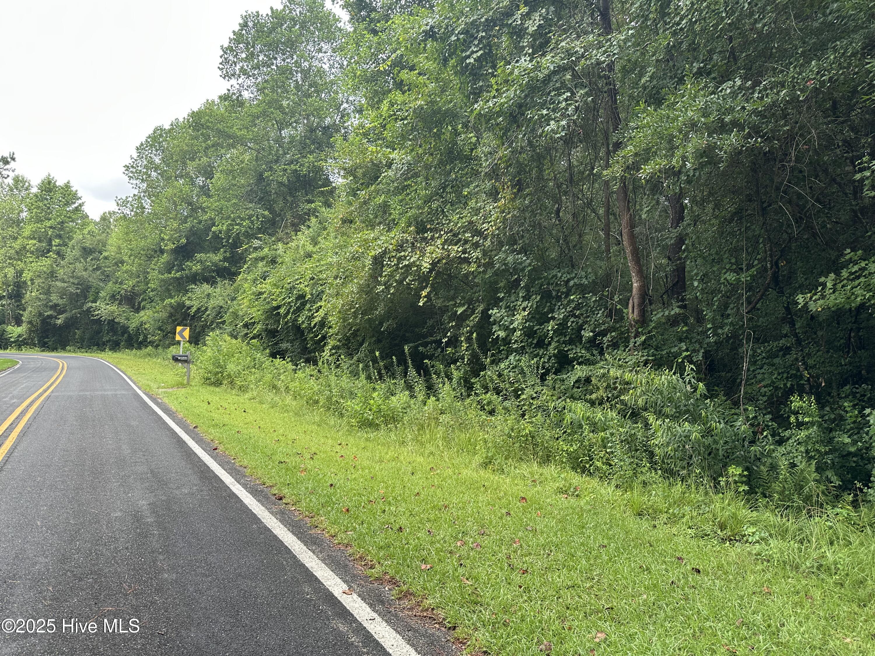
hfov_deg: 71.6
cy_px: 328
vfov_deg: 56.8
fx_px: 607
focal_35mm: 24
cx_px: 438
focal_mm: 6.86
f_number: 1.78
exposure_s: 1/454
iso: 80
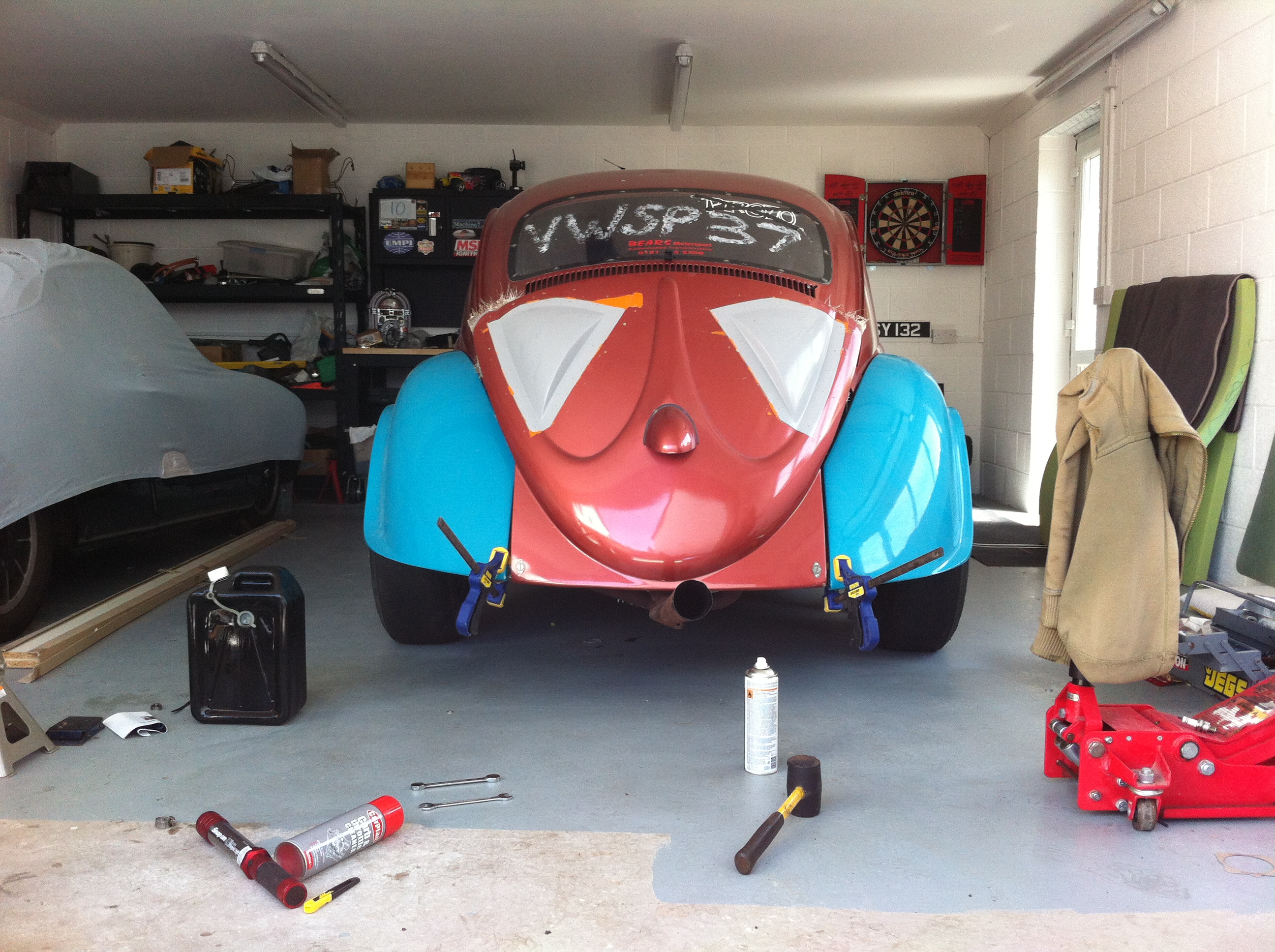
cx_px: 638
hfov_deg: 52.7
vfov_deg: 40.6
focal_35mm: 35
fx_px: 1287
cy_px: 476
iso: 100
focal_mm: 3.85
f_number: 2.8
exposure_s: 1/120
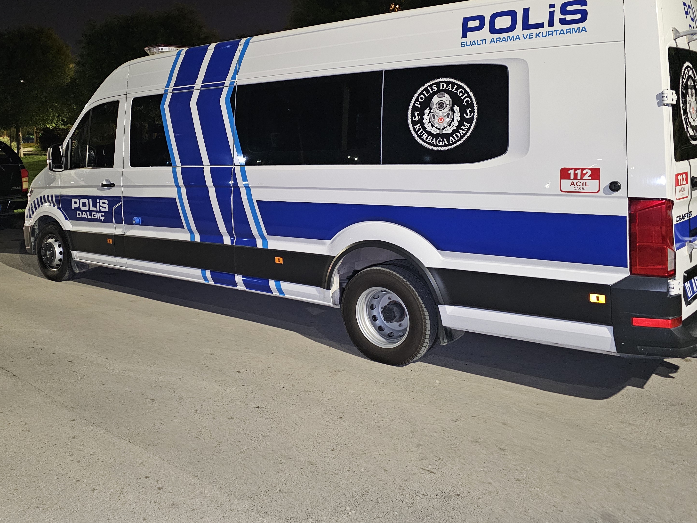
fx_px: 644
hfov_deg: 56.0
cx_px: 255
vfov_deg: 43.3
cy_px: 160
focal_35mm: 32
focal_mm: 6.3
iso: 1000
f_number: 1.7
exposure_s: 1/25
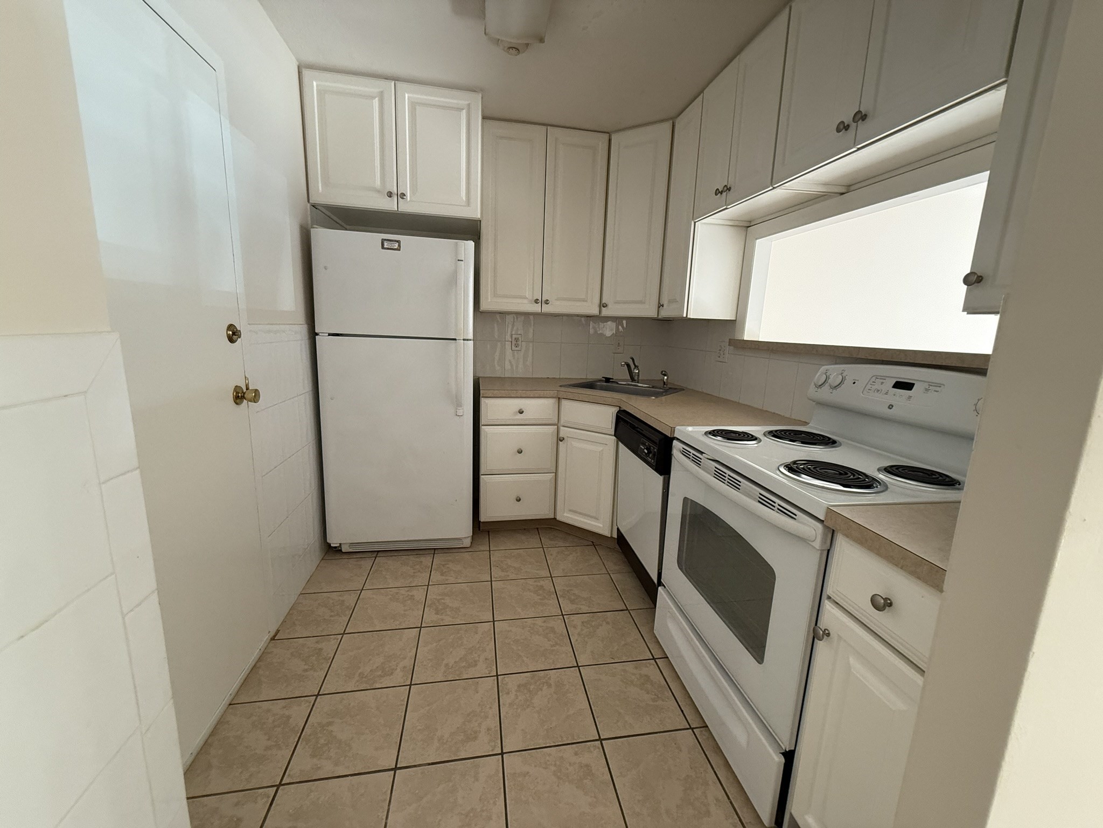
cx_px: 552
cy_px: 414
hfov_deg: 102.1
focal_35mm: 14
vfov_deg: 85.7
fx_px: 446
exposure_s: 1/60
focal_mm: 2.22
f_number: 2.2
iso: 250
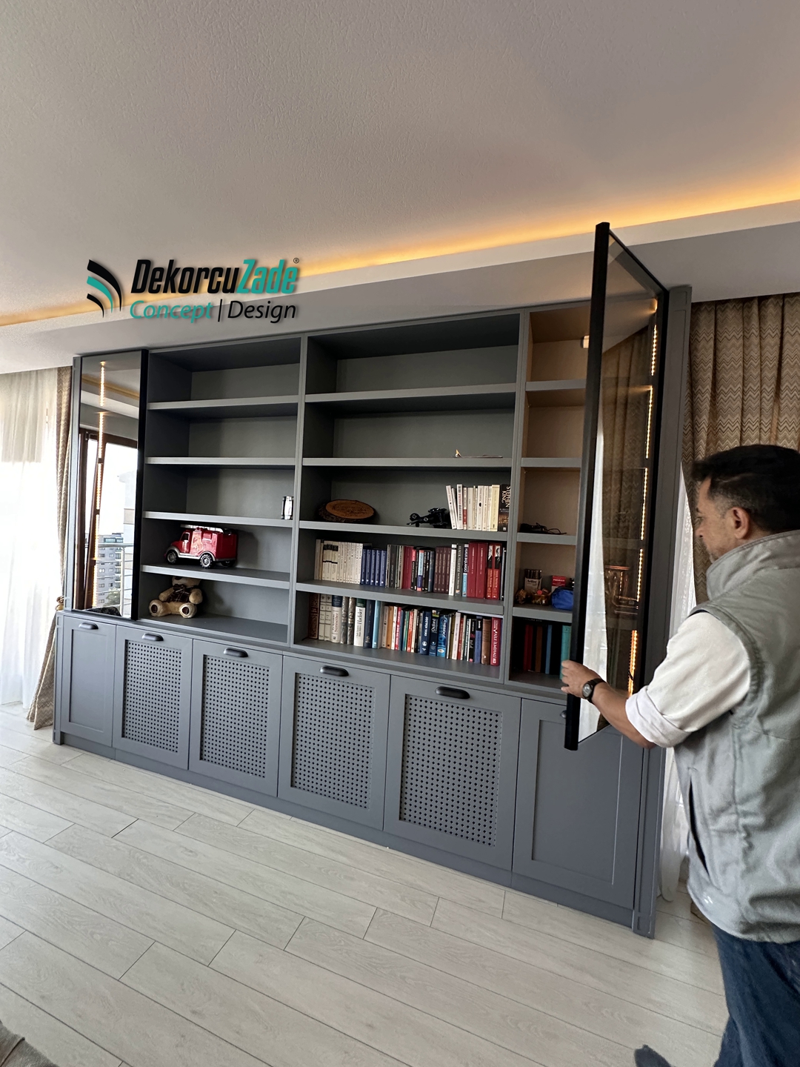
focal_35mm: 14
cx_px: 400
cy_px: 534
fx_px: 431
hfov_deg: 85.7
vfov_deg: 102.1
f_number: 2.2
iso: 250
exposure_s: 1/99
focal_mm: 2.22
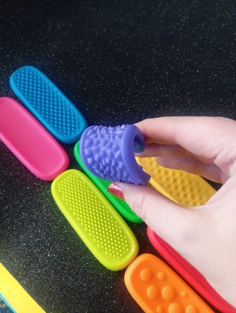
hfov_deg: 49.9
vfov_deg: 63.4
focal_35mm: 28
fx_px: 254
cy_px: 156
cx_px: 118
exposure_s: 1/50
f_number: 1.8
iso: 113
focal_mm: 4.25
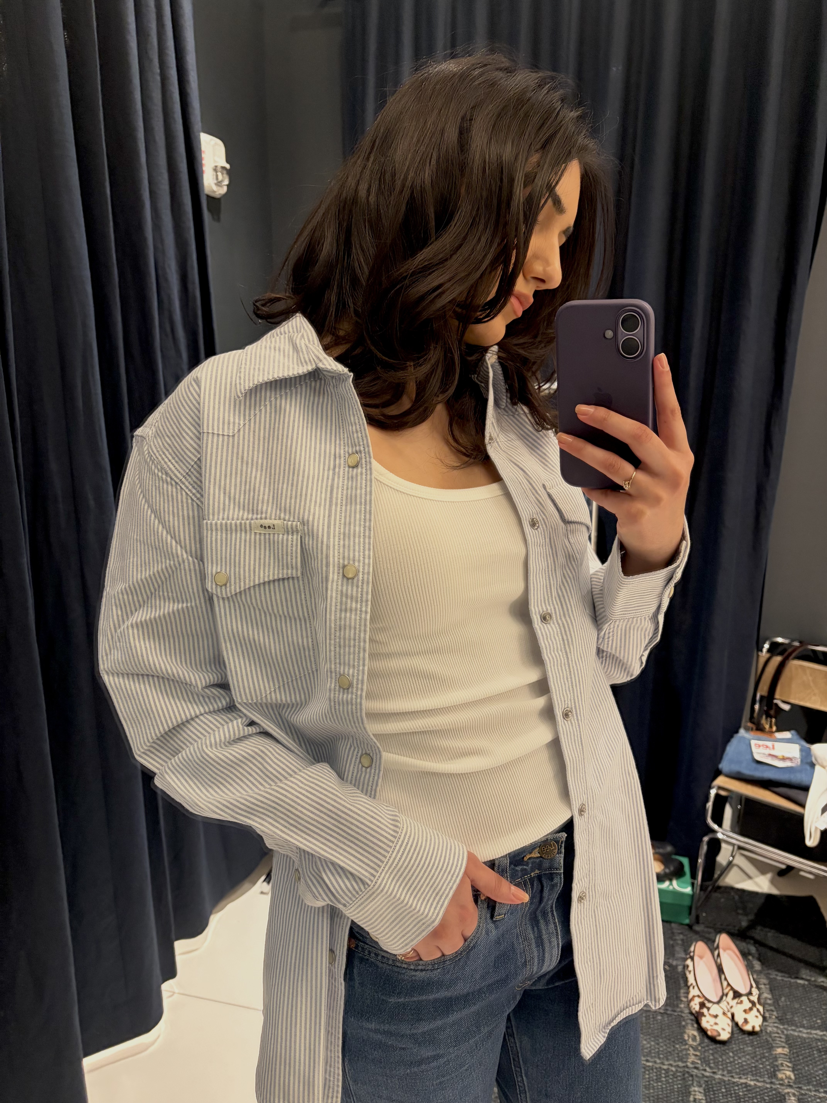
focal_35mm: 26
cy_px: 552
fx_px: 828
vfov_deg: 67.3
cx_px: 414
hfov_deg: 53.1
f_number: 1.6
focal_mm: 5.96
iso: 320
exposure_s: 1/60
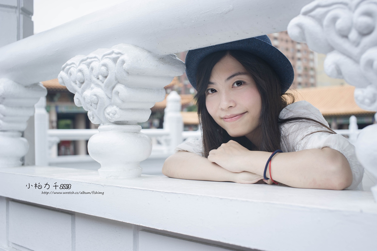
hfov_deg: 39.6
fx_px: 523
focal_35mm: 50
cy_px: 126
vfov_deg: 27.0
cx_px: 188
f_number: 5.6
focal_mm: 50
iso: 100
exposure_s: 1/250
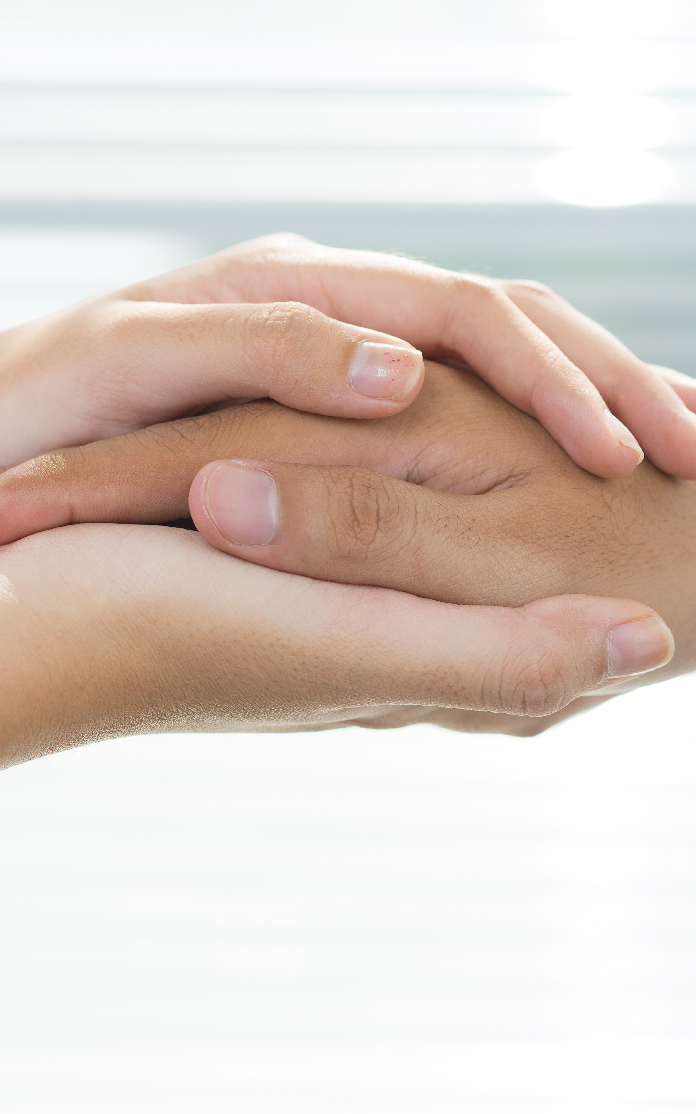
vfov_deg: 16.1
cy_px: 557
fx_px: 3946
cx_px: 264
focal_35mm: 130
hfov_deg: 10.1
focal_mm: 85
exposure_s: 1/160
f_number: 4.5
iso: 100
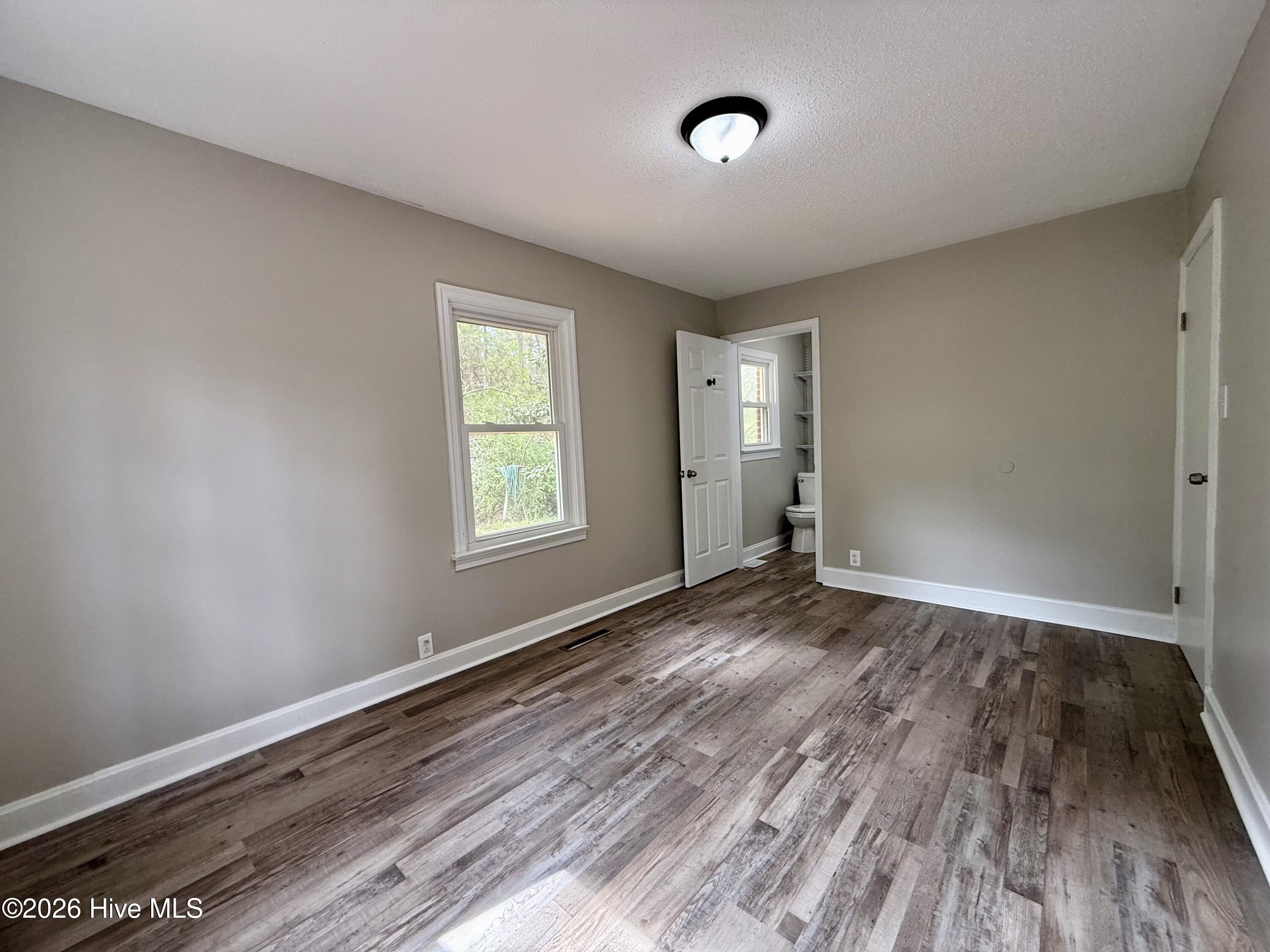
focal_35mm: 14
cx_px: 635
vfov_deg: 85.7
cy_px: 476
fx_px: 514
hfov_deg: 102.1
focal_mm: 2.22
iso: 125
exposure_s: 1/99
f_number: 2.2
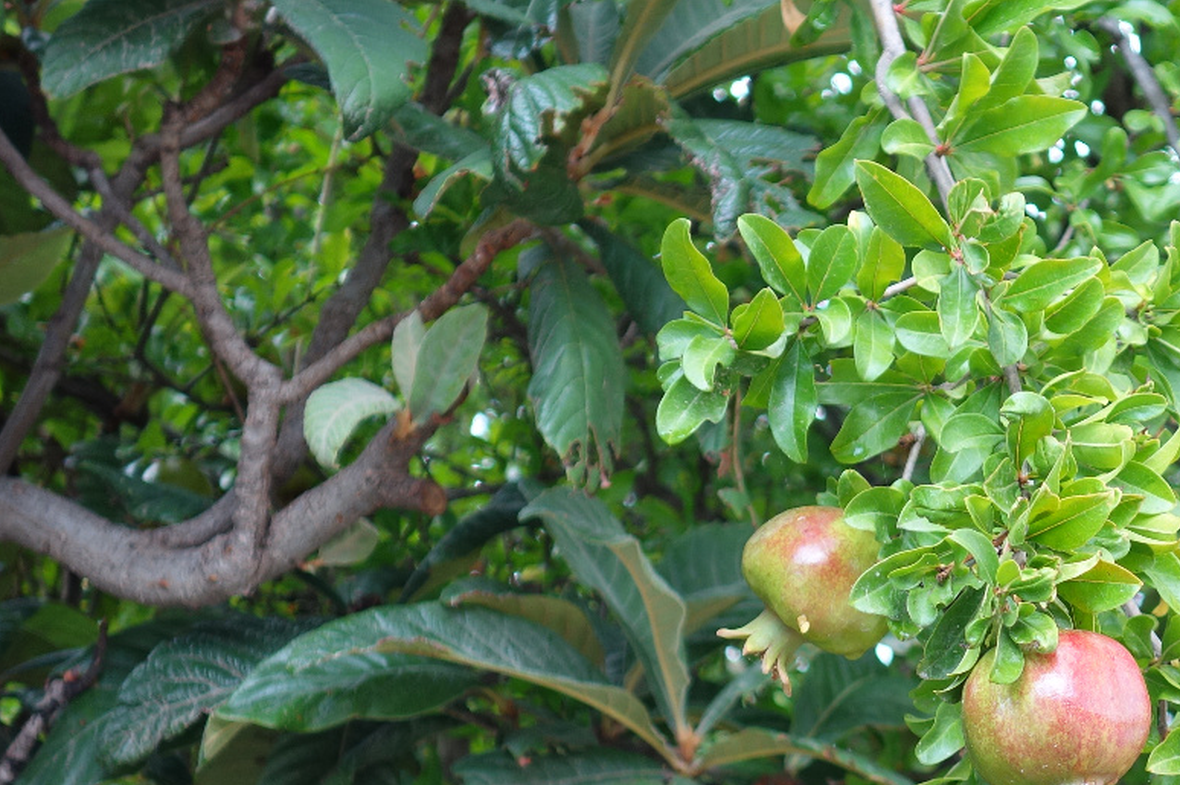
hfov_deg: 21.8
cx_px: 1116
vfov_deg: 14.9
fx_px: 2981
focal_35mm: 91
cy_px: 701
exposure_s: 1/80
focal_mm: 16.39
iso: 125
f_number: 3.2
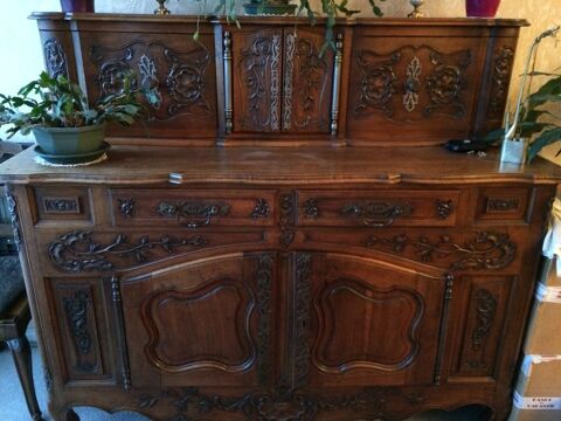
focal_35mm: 29
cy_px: 210
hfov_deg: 61.7
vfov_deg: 48.2
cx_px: 280
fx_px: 470
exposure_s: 1/17
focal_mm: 4.15
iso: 500
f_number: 2.2
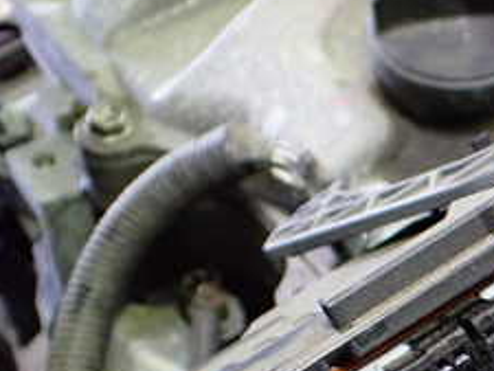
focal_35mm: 80
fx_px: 1142
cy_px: 353
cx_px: 551
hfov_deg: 22.9
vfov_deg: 18.1
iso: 800
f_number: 2.3
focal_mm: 5.4
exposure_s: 1/60
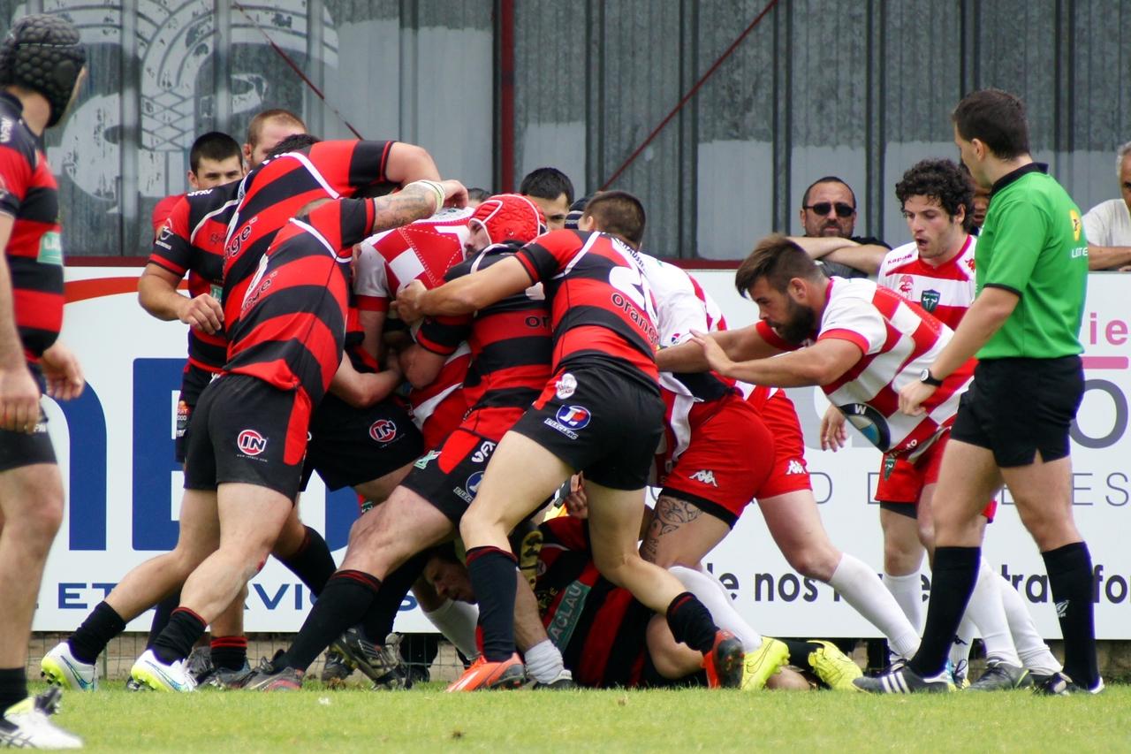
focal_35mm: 450
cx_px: 566
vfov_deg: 3.1
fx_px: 14135
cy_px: 377
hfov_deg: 4.6
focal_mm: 300
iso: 400
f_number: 5
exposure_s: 1/800
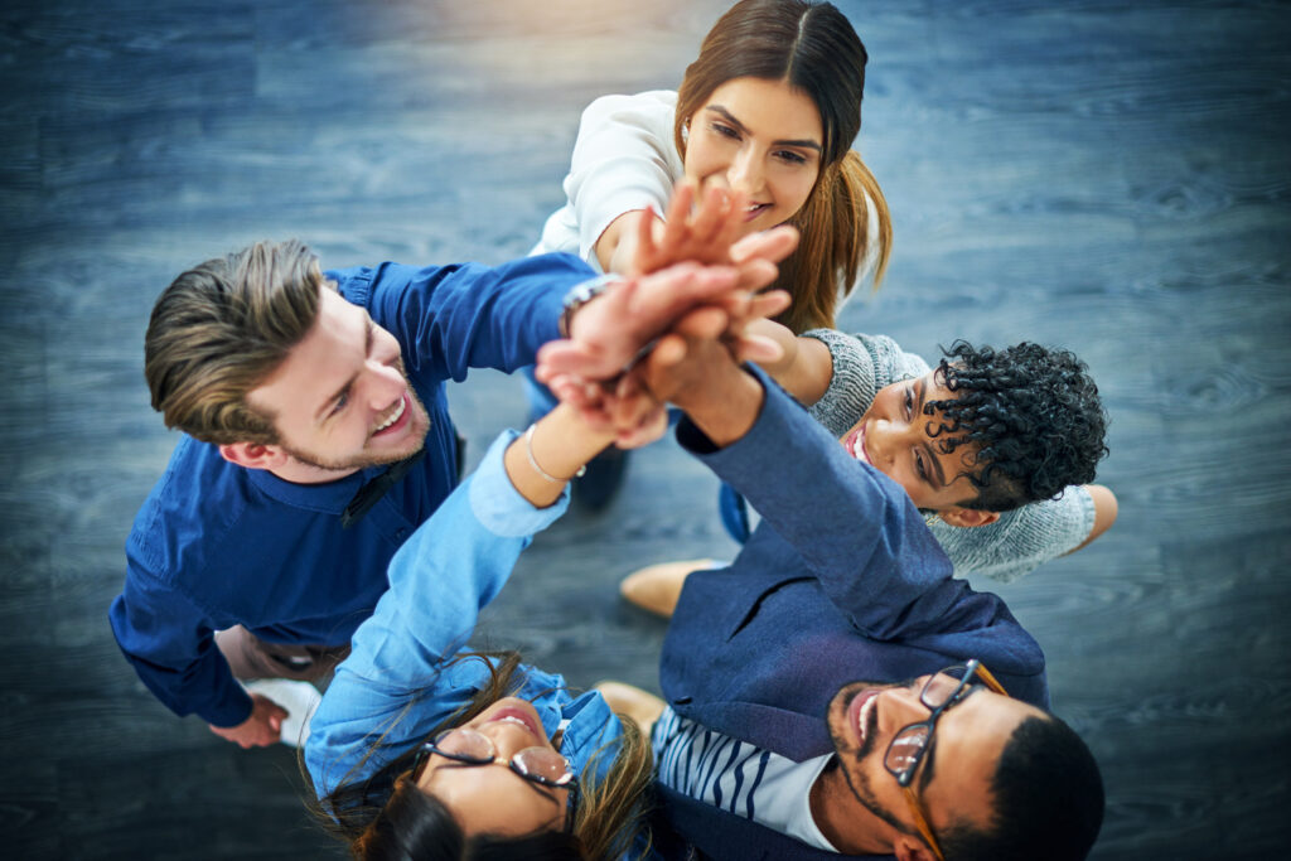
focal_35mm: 50
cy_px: 430
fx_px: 1793
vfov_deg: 27.0
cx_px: 646
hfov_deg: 39.6
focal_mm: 50
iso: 320
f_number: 1.8
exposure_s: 1/250
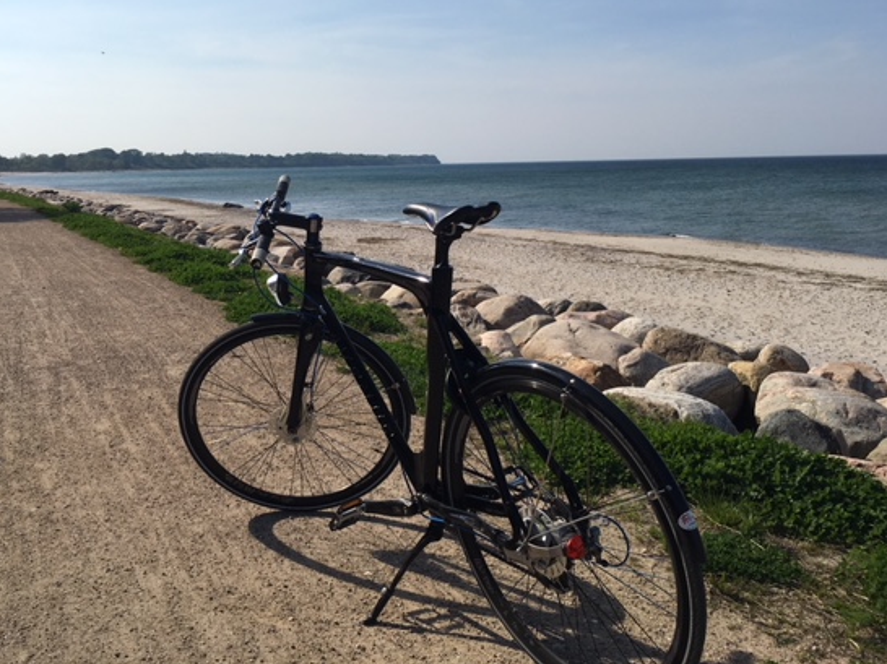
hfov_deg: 53.7
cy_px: 276
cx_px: 374
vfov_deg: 41.6
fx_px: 871
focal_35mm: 34
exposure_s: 1/3077
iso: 25
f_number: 2.2
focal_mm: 4.15
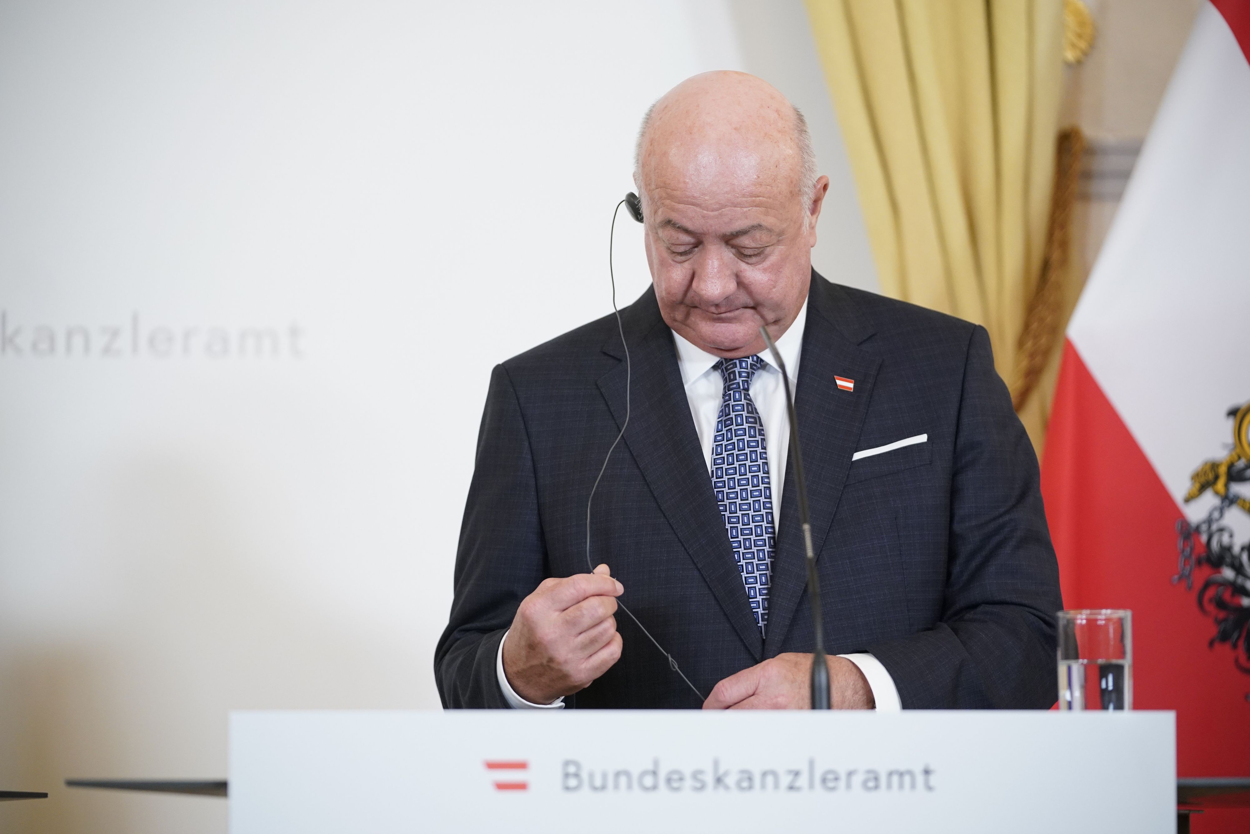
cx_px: 625
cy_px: 417
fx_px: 4097
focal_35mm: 118
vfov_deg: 11.6
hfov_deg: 17.3
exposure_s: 1/320
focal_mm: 118
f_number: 2.8
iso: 3200
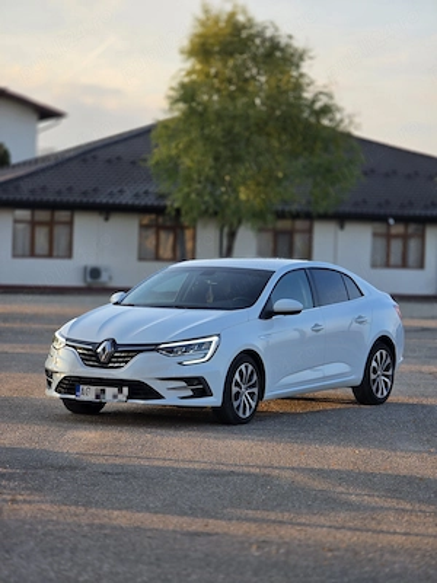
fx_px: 1936
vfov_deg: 17.1
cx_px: 218
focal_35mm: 115
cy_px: 292
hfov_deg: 12.9
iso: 64
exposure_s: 1/294
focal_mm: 18.6
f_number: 3.4
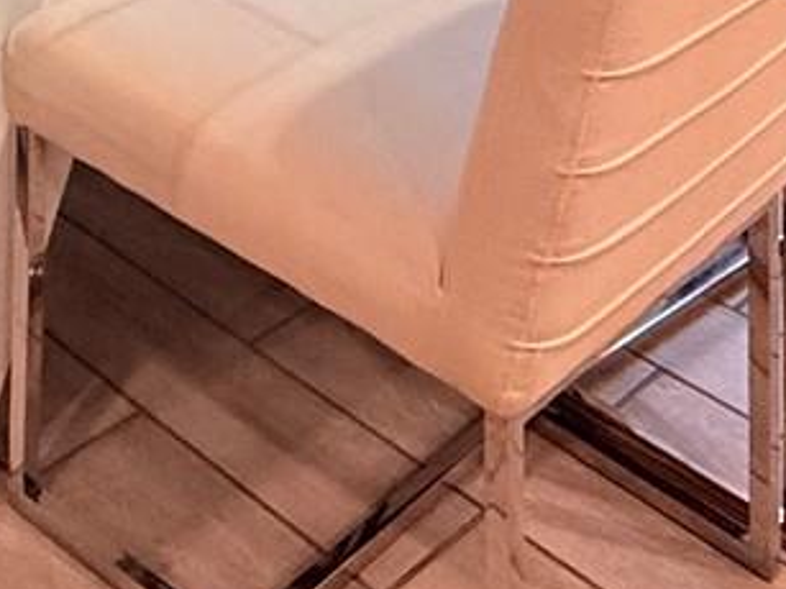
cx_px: 90
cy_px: -584
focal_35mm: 73
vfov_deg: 15.9
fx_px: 1657
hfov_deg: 25.9
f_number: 2.2
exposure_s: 1/120
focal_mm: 2.22
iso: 640
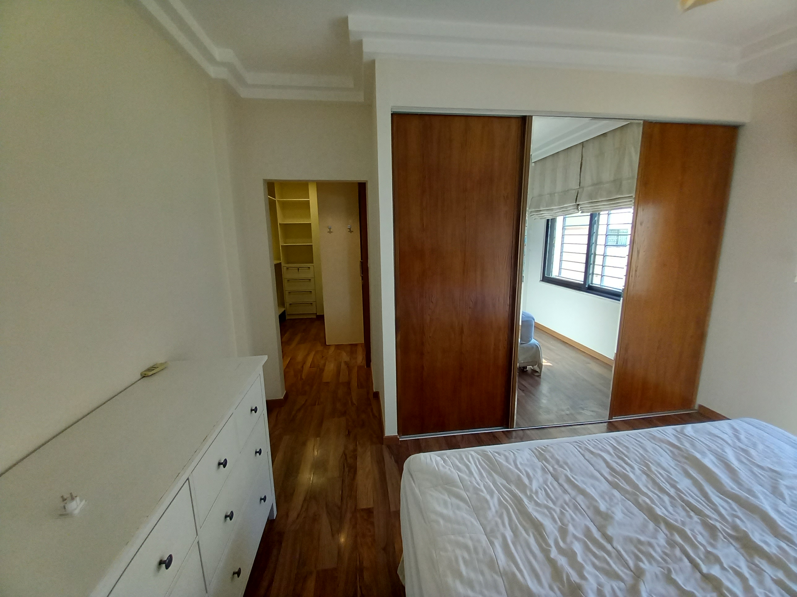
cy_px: 298
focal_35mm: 13
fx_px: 299
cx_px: 398
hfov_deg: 106.2
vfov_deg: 89.9
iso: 100
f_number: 2.2
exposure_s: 1/50
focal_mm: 1.13
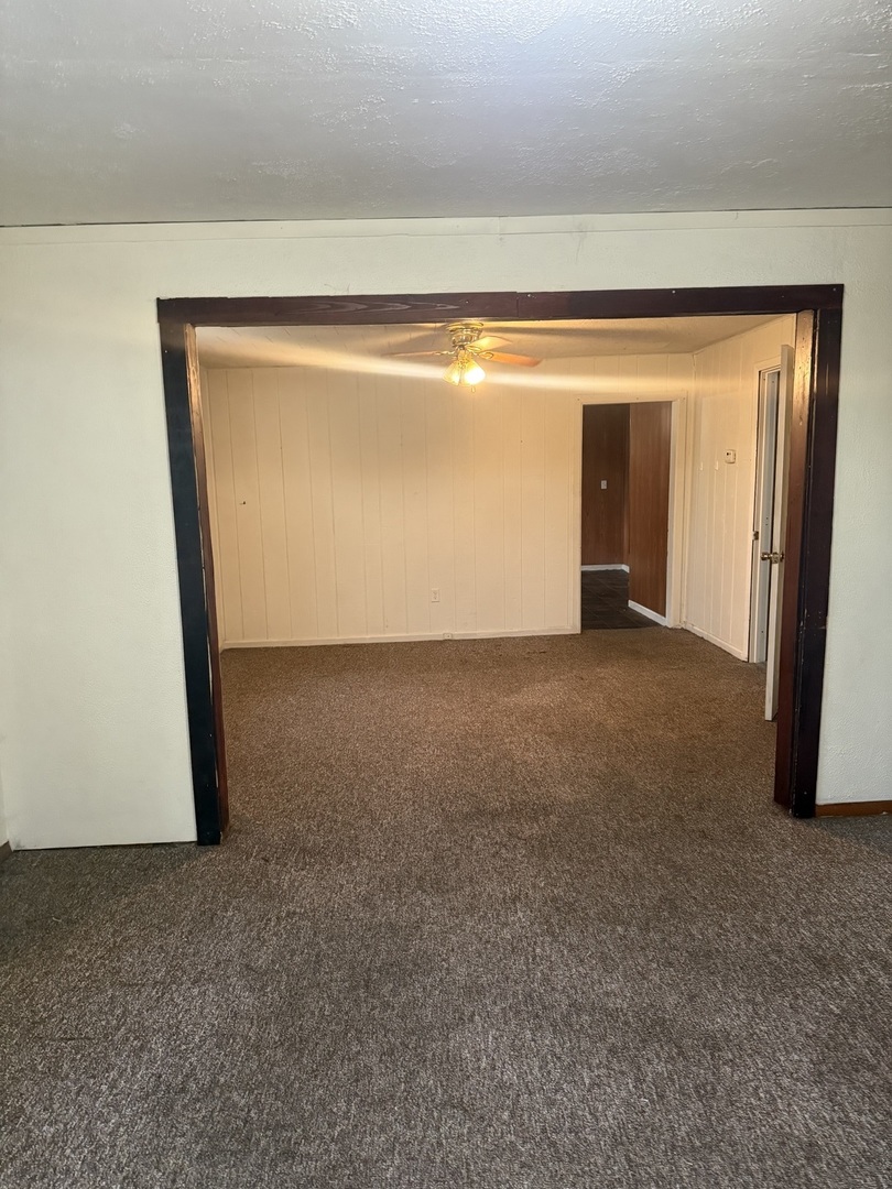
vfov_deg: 71.6
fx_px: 825
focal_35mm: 24
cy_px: 594
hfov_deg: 56.8
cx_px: 446
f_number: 1.78
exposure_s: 1/60
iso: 500
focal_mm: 6.76
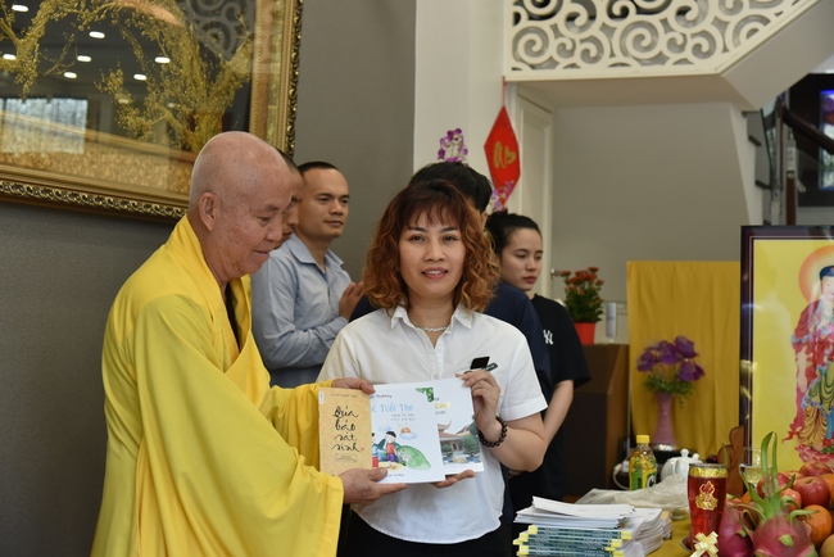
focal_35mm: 65
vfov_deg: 20.9
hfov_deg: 30.9
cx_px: 417
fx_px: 1506
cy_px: 278
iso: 1250
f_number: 5.6
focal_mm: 65
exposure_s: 1/125
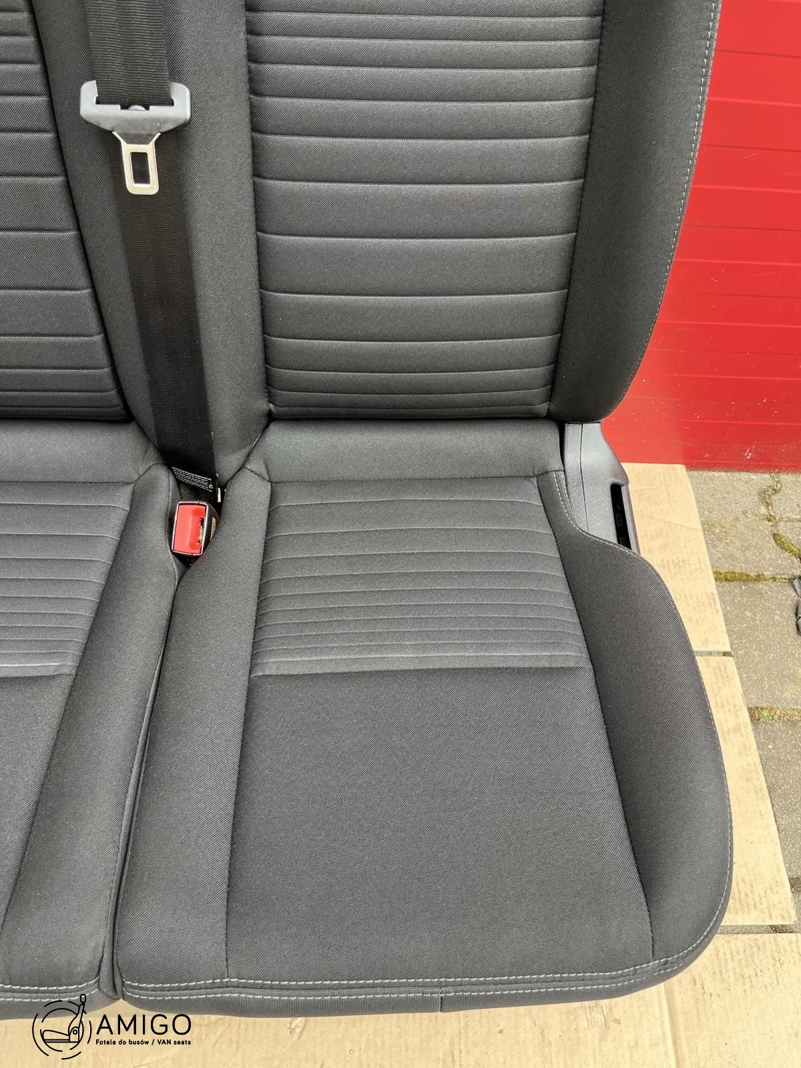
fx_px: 802
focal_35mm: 26
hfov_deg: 53.1
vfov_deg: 67.3
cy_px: 534
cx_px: 400
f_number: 1.6
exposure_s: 1/122
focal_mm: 5.1
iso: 64
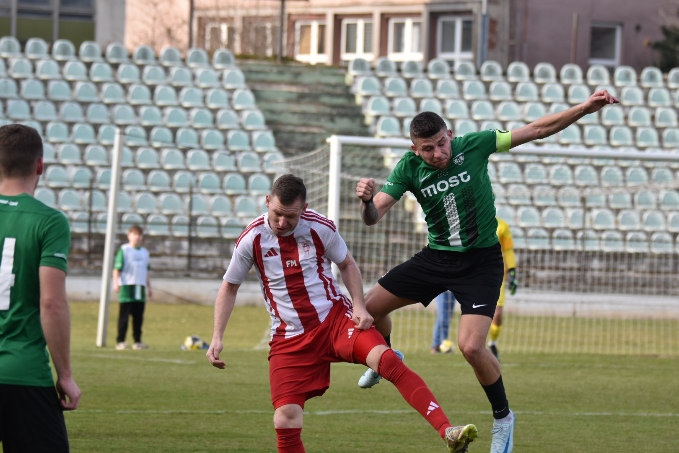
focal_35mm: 262
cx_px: 340
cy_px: 226
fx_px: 4951
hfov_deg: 7.8
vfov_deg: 5.2
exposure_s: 1/1000
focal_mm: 175
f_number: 5.6
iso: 450
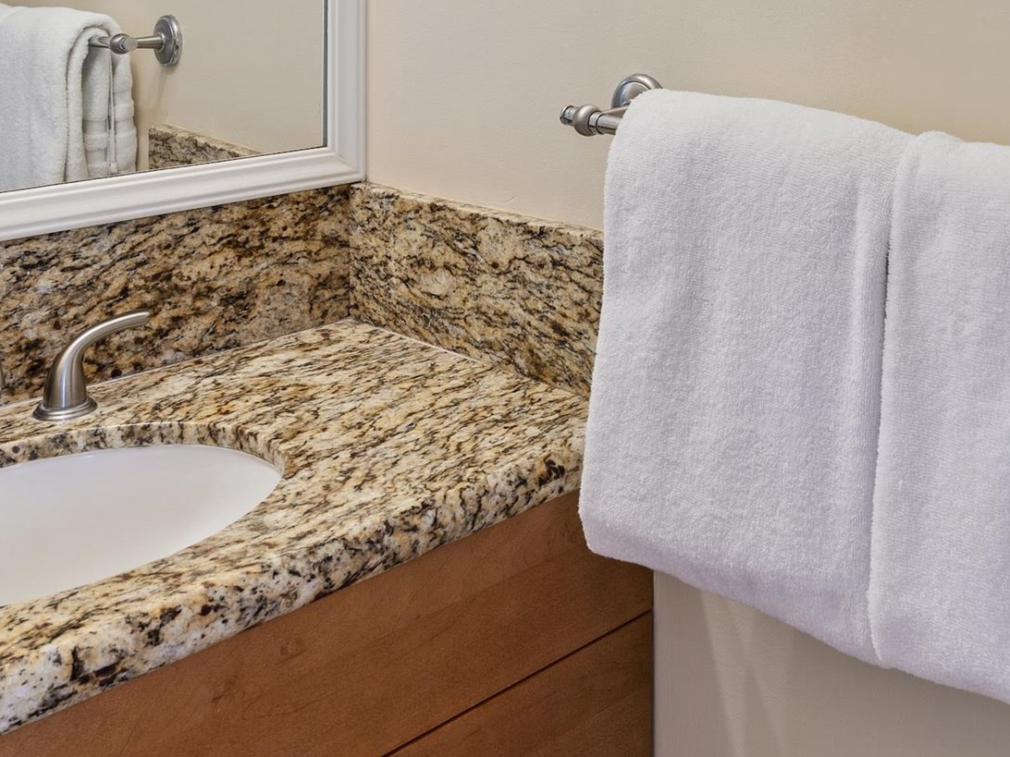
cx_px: 667
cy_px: -79
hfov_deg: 40.8
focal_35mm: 46
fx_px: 1342
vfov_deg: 28.6
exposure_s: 1/2
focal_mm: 17
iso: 100
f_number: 7.1
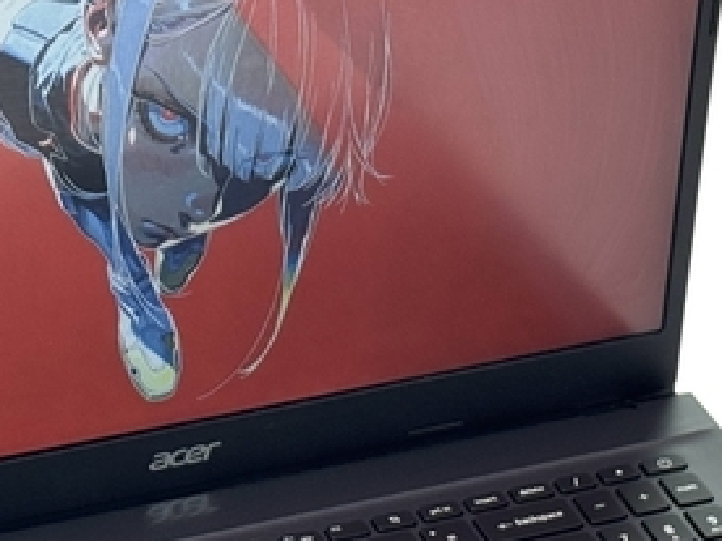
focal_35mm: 139
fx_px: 2899
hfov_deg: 14.1
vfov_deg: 10.6
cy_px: 491
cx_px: 188
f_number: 1.78
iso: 50
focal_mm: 6.76
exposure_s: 1/100
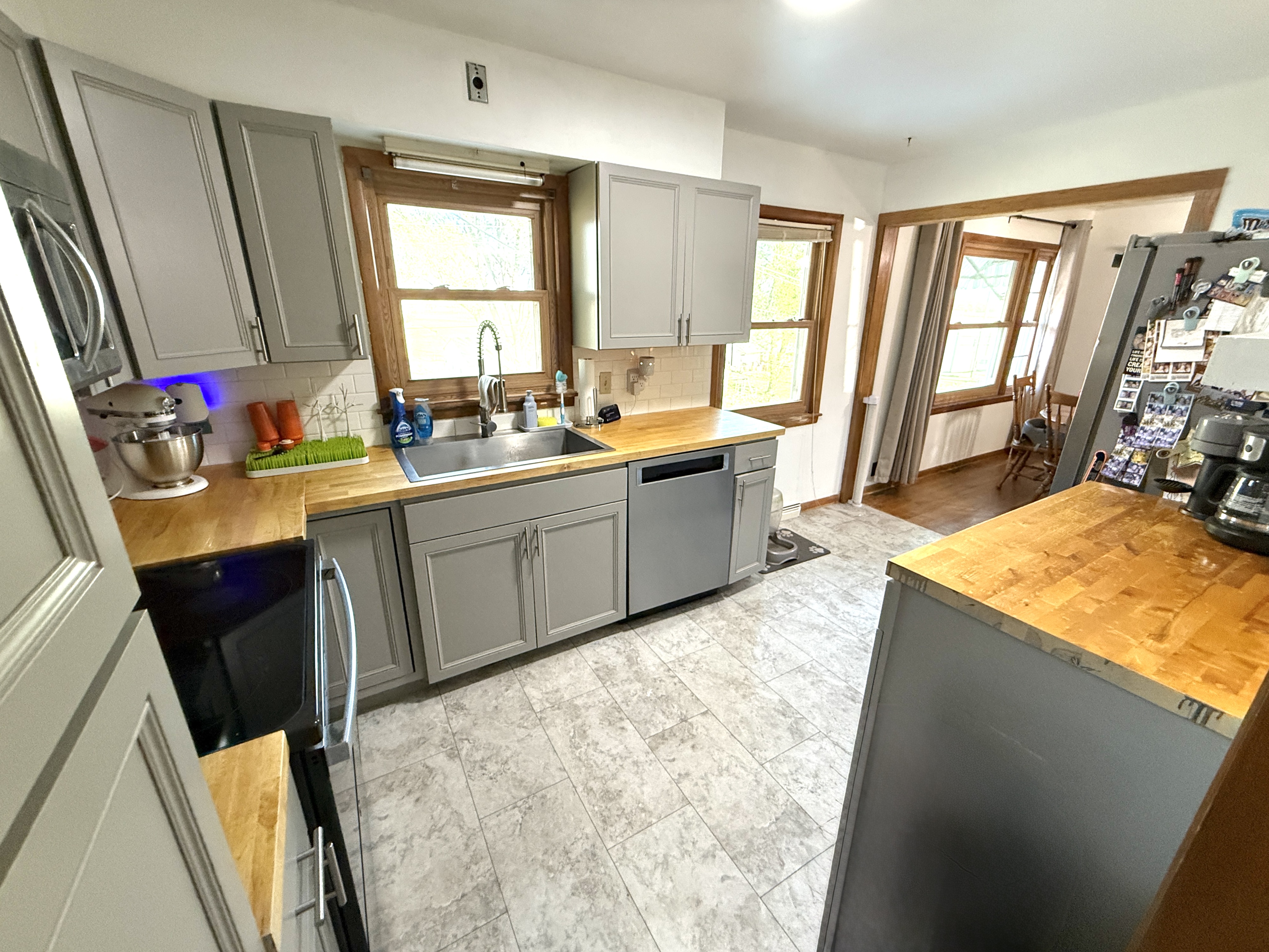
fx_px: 513
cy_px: 476
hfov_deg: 102.1
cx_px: 634
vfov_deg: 85.7
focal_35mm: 14
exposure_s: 1/120
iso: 500
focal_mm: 2.22
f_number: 2.2
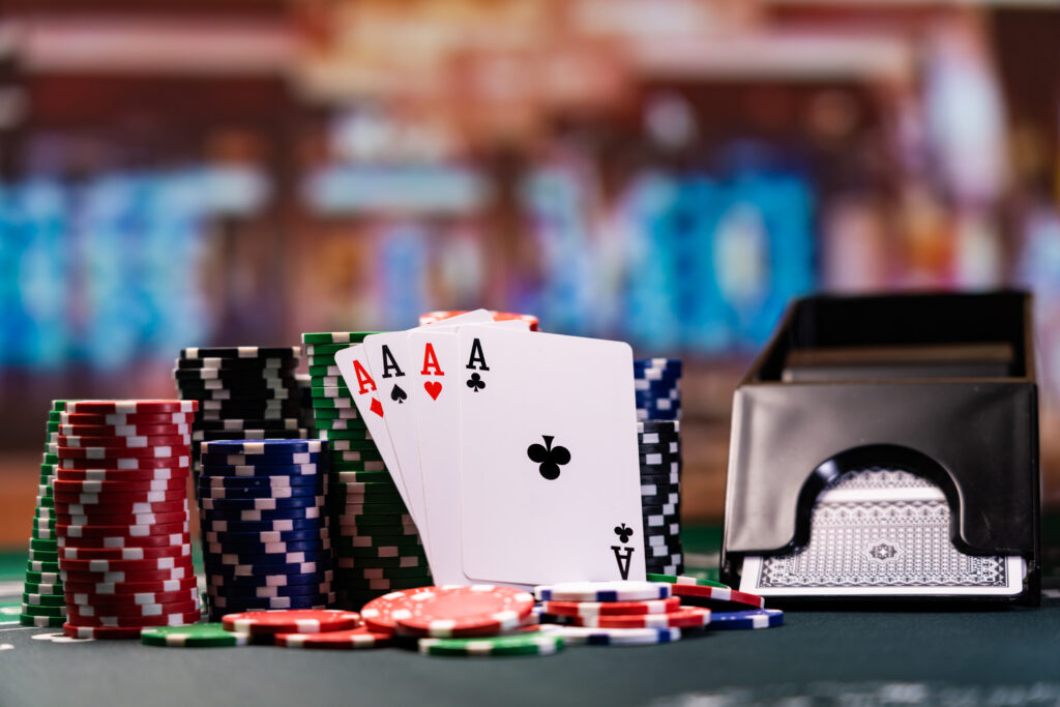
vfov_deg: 16.1
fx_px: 2503
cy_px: 354
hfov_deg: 23.9
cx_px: 530
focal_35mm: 85
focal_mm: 85
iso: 400
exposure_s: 1/30
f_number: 4
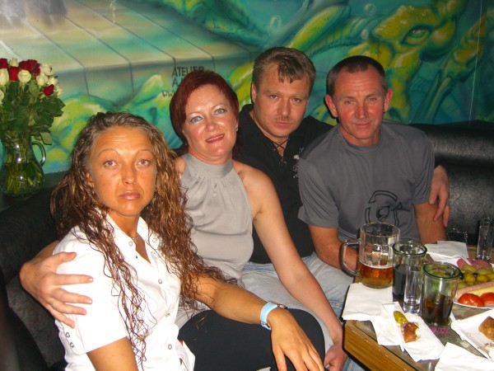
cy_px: 186
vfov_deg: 37.7
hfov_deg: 49.0
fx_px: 542
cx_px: 247
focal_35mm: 38
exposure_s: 1/60
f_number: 2.8
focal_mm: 7.9
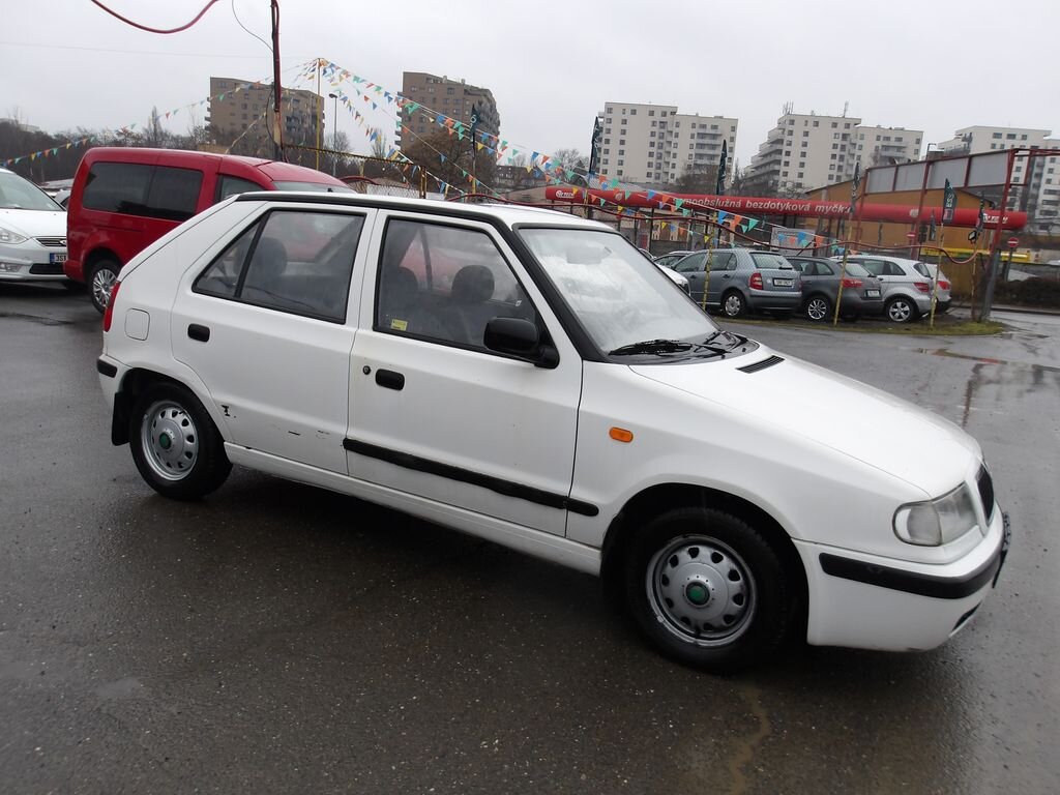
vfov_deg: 51.4
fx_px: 827
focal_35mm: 27
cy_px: 398
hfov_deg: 65.3
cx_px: 530
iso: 100
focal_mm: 4.9
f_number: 3
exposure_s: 1/288
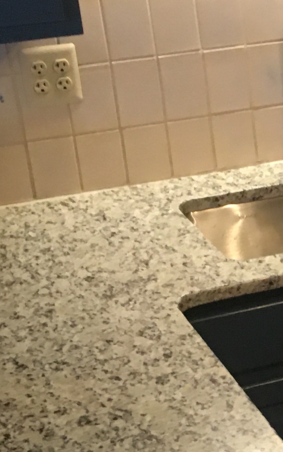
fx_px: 1320
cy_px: 343
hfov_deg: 11.4
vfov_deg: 19.3
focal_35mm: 107
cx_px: 496
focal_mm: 4.15
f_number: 2.2
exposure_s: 1/30
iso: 200
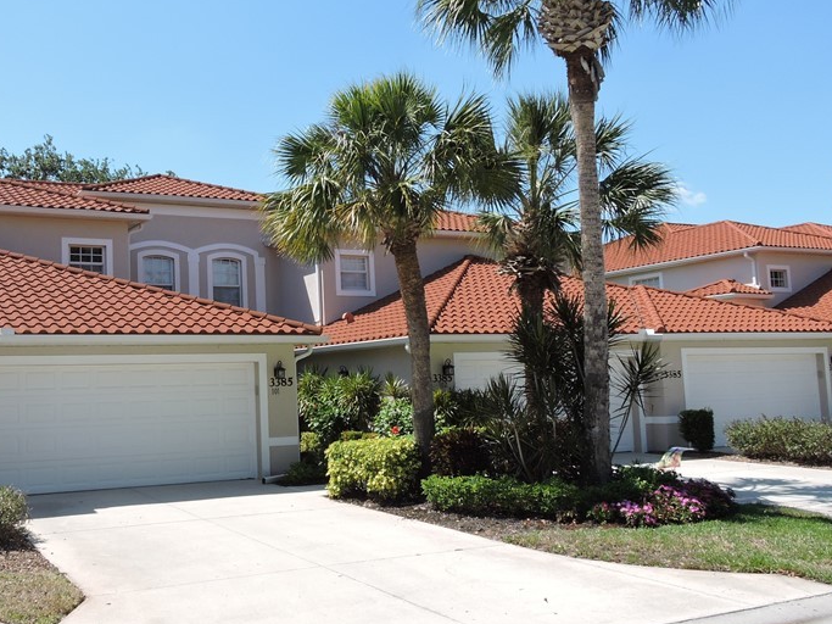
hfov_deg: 49.9
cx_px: 239
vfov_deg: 39.6
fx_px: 865
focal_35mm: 36
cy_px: 306
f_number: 3.8
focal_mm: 4.3
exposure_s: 1/800
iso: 100
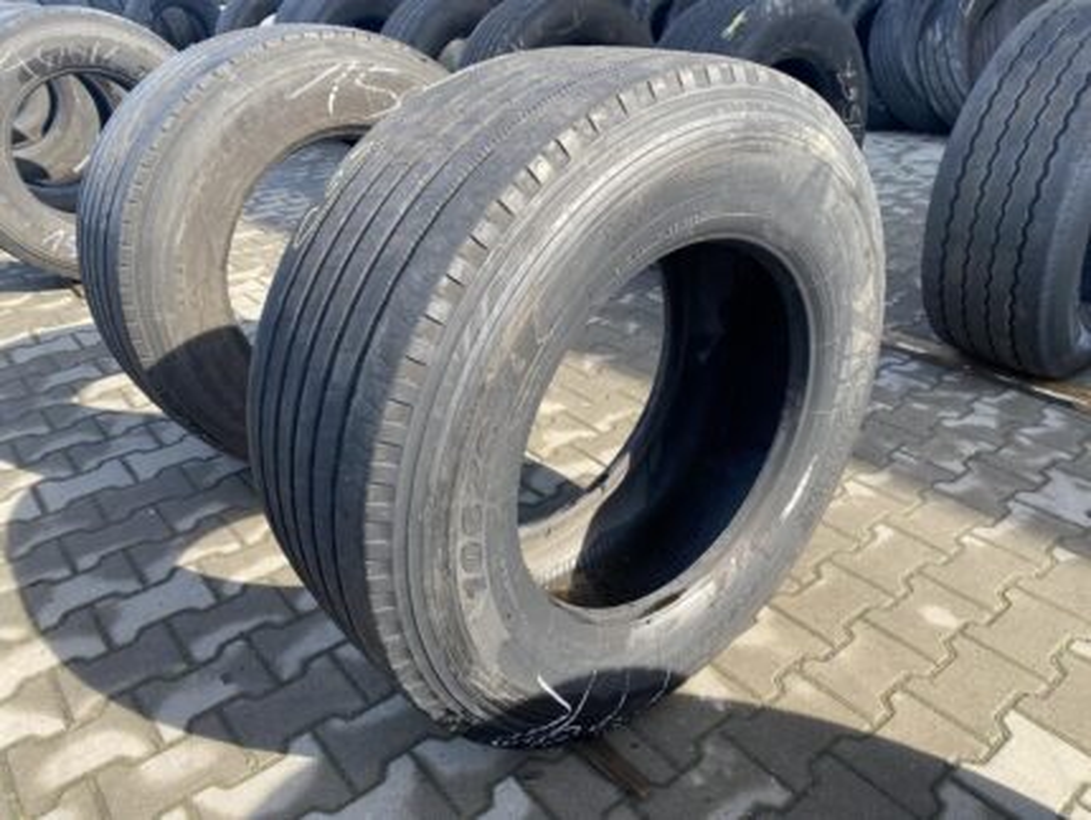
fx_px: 820
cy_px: 410
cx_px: 546
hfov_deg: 67.3
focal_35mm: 26
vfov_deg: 53.1
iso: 32
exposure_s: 1/376
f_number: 1.8
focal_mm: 4.25
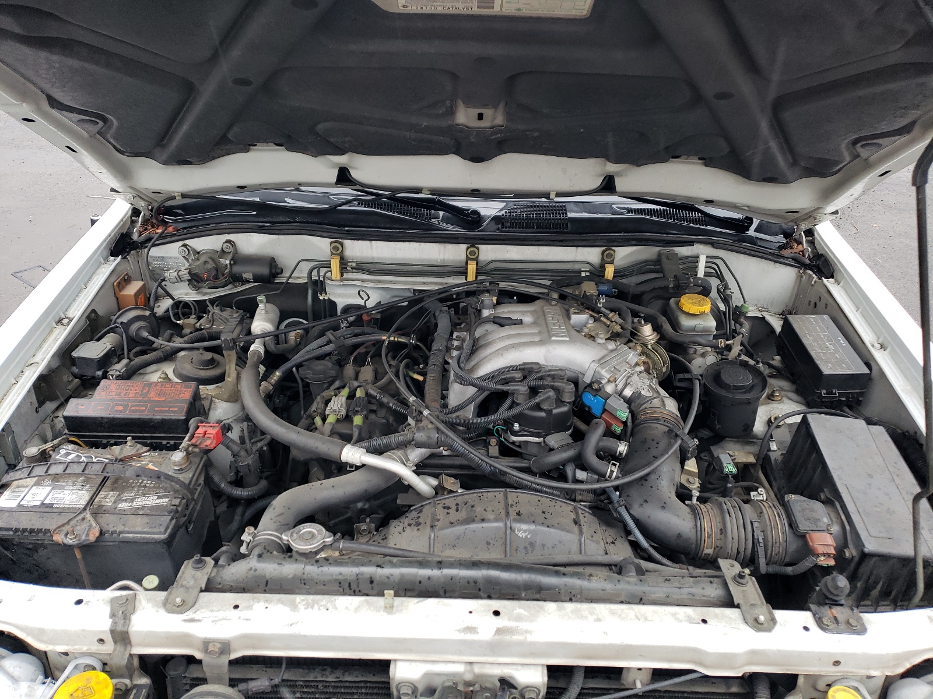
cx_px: 466
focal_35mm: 26
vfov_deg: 53.1
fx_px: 701
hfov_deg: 67.3
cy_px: 350
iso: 74
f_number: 1.5
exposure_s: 1/120
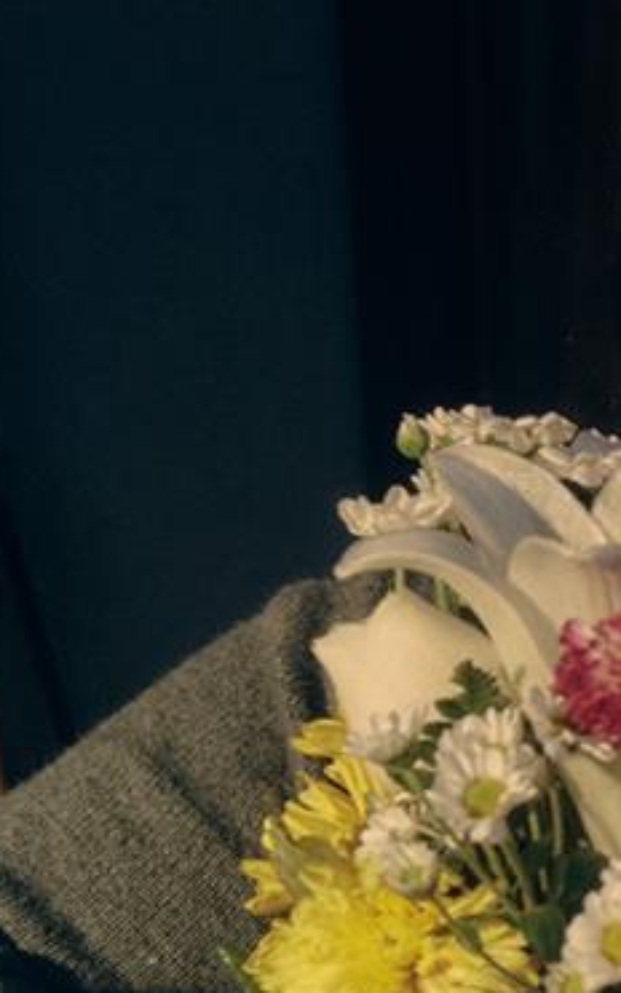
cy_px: 519
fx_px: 1895
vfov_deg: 29.4
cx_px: 1033
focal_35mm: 70
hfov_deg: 16.3
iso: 1000
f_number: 7.1
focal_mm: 20
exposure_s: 1/800
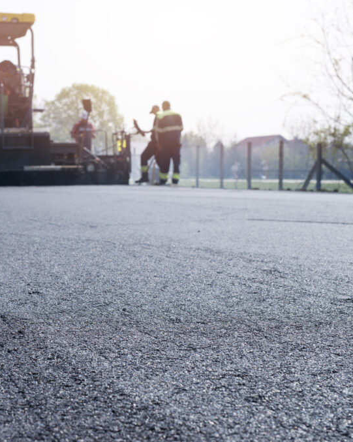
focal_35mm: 71
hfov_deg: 21.4
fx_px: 928
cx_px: 97
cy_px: 220
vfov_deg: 26.8
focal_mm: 50
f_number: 10
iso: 400
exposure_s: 1/800
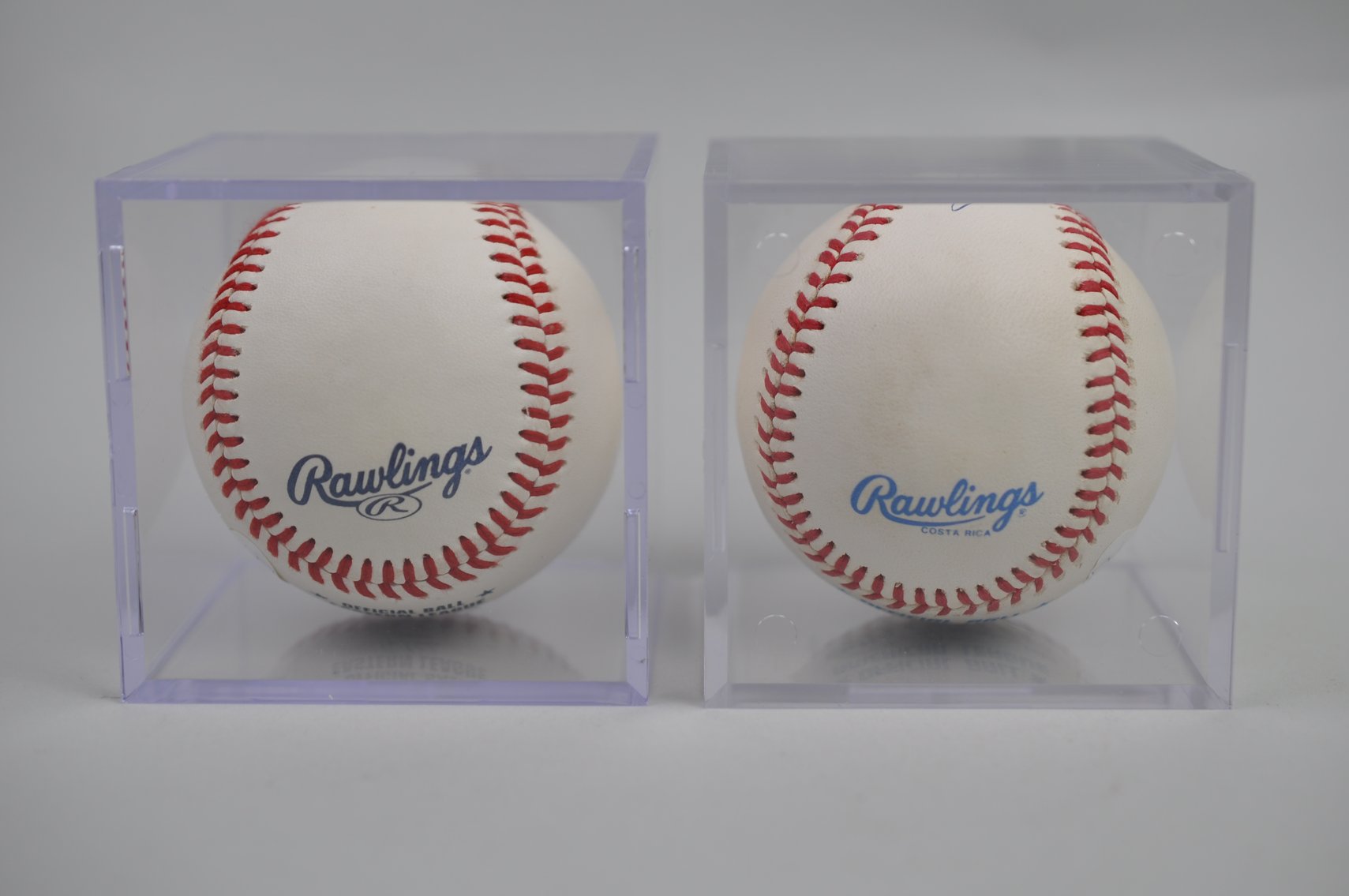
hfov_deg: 33.4
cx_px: 674
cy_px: 448
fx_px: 2246
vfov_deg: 22.6
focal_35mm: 60
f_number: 4.5
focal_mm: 40
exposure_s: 1/80
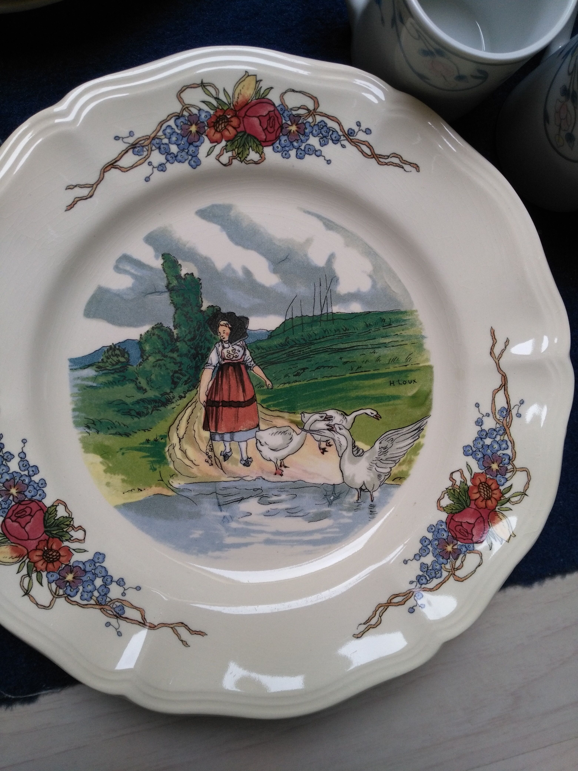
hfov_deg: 49.7
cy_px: 386
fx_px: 623
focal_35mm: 28
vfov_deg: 63.4
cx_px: 289
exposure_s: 1/100
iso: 149
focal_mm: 2.96
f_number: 2
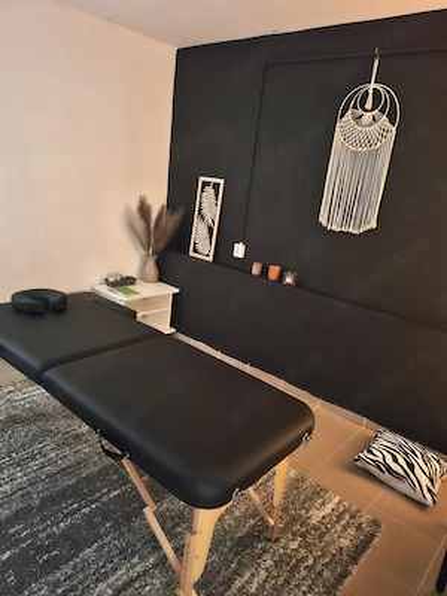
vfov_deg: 73.9
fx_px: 396
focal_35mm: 23
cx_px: 224
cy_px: 298
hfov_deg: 58.9
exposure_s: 1/25
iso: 800
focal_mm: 5.54
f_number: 1.8
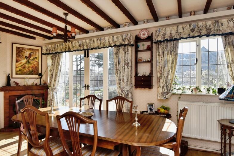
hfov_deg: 81.2
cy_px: 78
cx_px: 119
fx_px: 137
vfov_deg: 59.6
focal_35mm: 21
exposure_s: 1/250
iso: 400
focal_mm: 16
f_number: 7.1
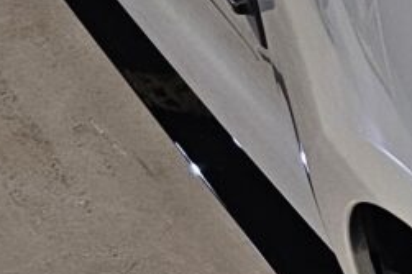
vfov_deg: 7.4
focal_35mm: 183
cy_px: -148
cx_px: 1421
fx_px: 2093
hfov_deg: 8.4
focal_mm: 6.3
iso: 80
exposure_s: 1/100
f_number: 1.7
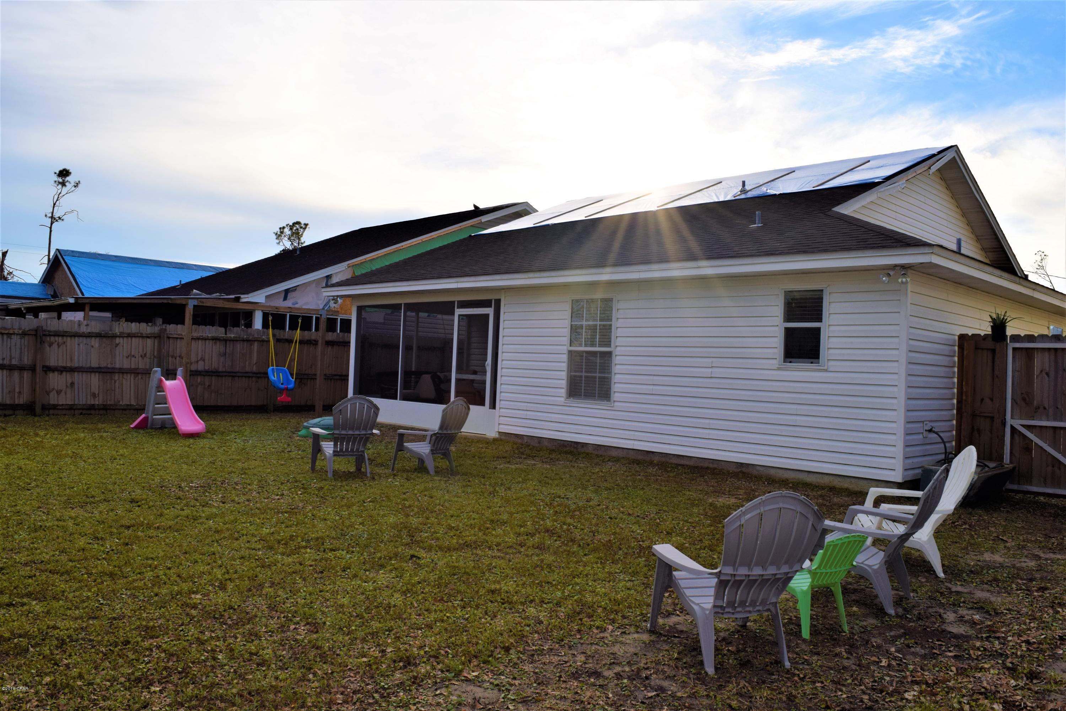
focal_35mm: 27
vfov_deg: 47.9
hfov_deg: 67.4
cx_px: 533
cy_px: 356
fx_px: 799
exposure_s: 1/200
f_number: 11
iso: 100
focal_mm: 18
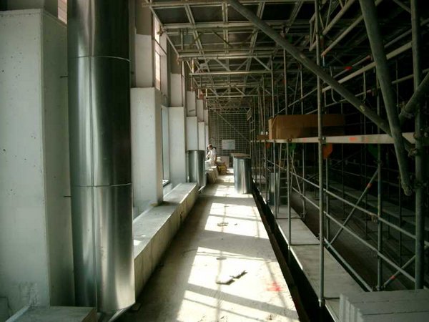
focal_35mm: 37
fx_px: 459
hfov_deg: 50.1
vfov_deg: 38.7
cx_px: 214
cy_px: 161
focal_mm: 7.6
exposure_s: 1/320
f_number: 2.6
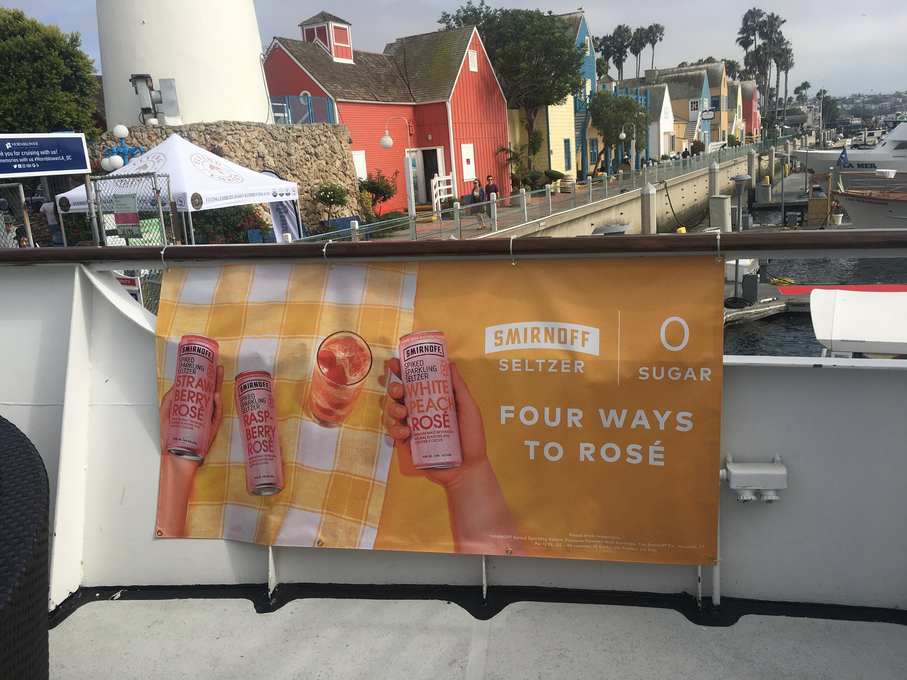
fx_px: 760
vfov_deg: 48.2
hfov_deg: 61.7
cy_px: 340
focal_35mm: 29
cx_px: 454
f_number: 2.2
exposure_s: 1/2079
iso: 25
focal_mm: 4.15
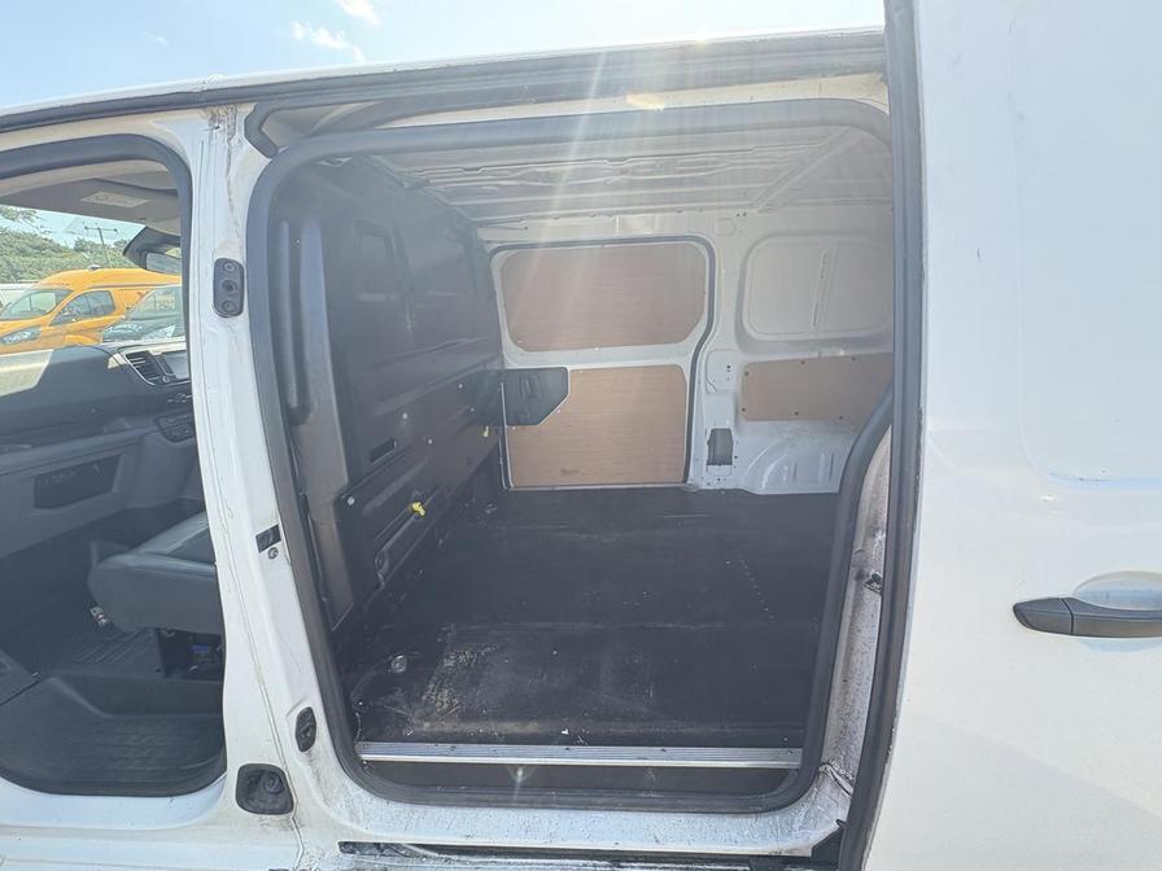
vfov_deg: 85.7
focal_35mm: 14
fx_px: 470
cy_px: 436
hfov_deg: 102.1
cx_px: 581
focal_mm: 2.22
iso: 80
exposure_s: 1/130
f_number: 2.2
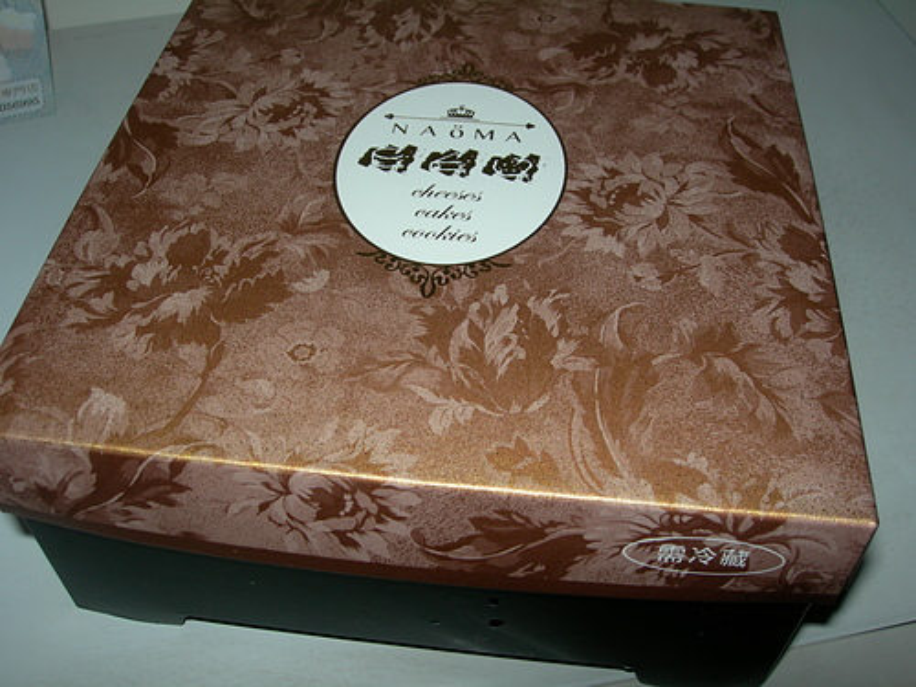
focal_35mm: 38
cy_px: 344
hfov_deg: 49.0
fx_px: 1006
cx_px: 458
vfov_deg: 37.7
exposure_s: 1/60.1
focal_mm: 7.8
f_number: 4.8
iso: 50
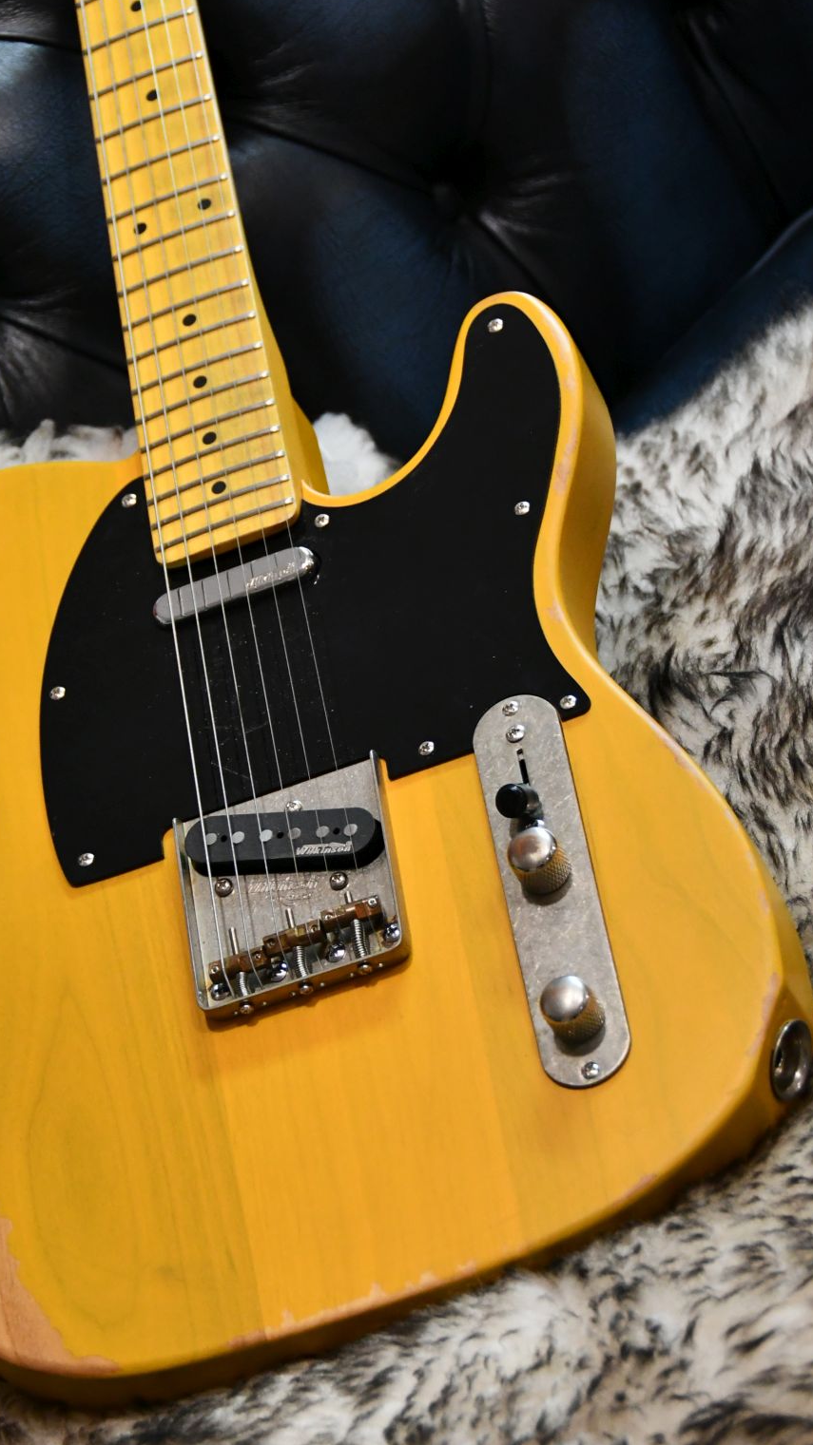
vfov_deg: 17.4
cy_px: 793
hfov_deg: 9.8
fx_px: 4716
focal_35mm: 123
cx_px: 294
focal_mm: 62
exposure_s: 1/125
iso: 2800
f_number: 4.8
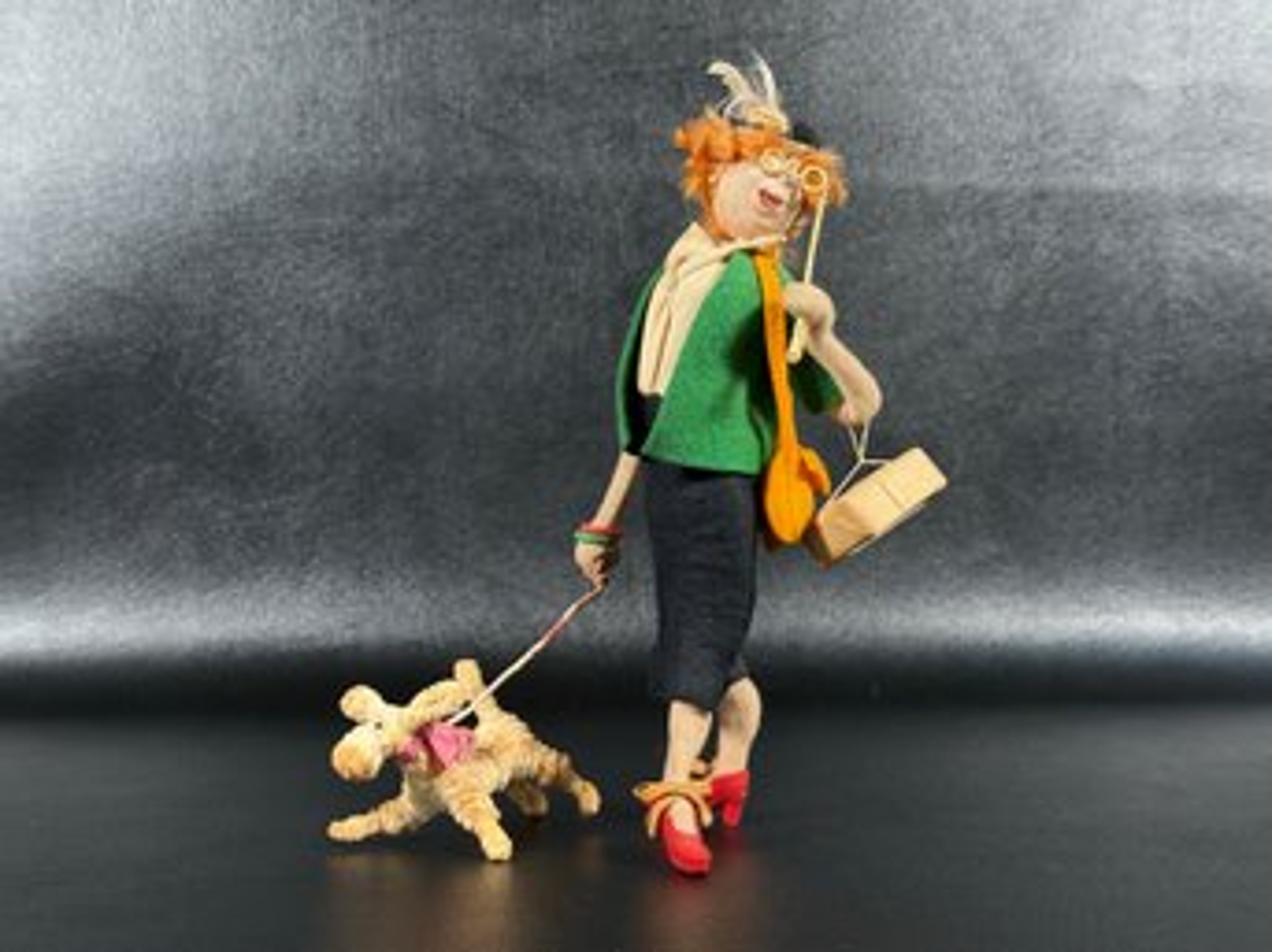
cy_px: 476
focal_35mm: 48
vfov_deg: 30.2
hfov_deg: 39.7
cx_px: 636
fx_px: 1763
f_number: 1.78
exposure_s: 1/60
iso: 160
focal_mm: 6.86
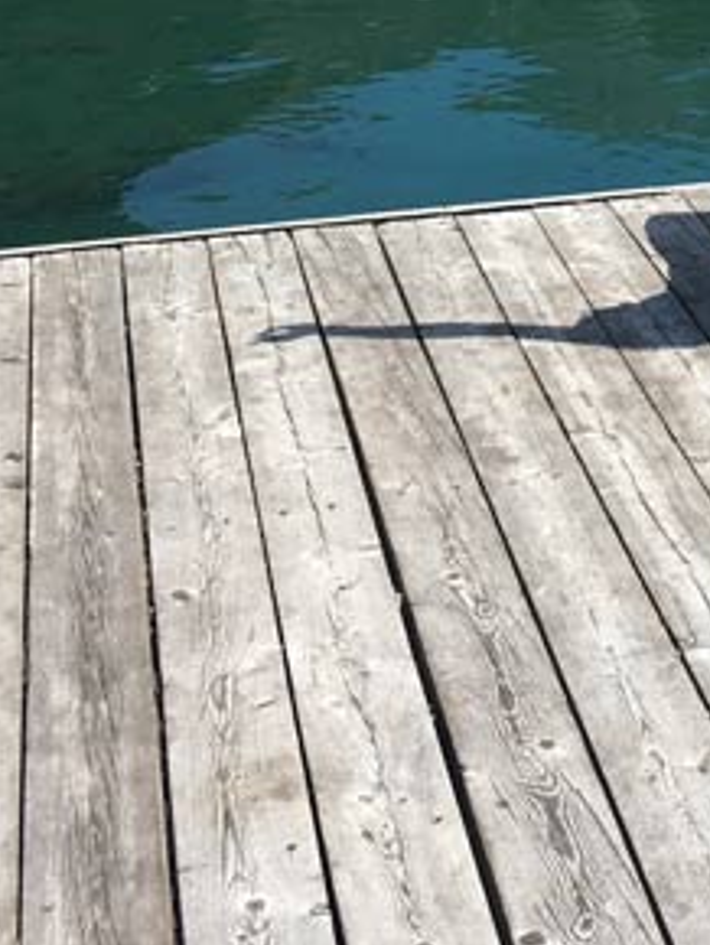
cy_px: -81
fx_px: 2458
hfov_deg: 15.5
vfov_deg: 20.8
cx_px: 962
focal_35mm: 90
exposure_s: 1/1326
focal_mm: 4.15
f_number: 2.2
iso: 25
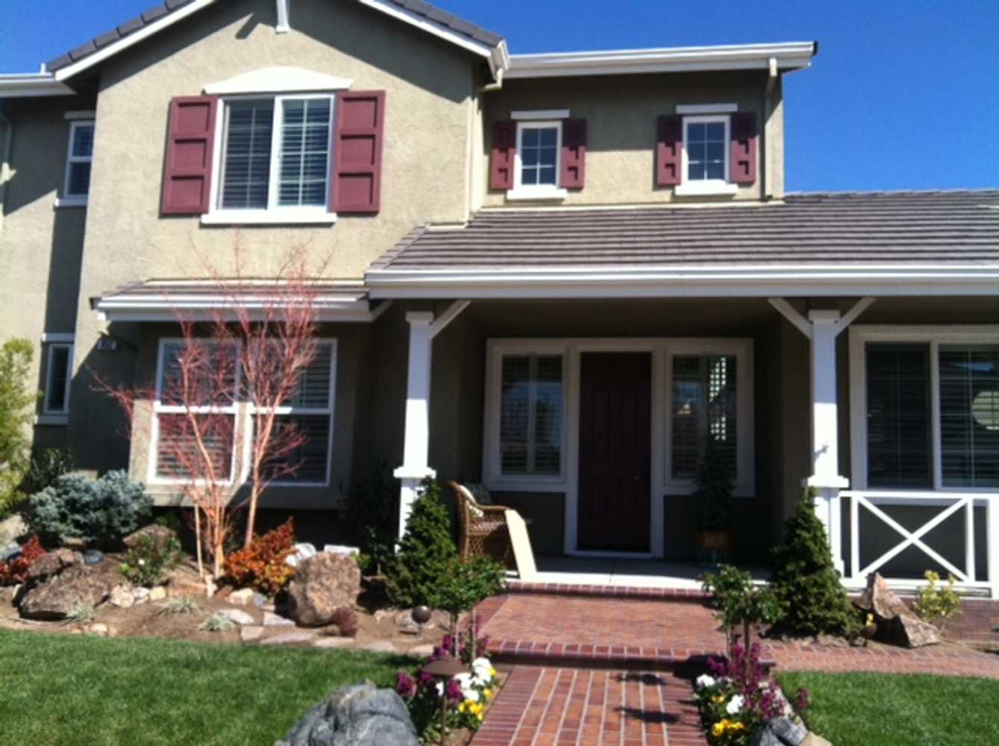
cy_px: 373
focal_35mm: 35
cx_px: 500
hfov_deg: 52.7
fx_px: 1009
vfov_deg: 40.6
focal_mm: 3.85
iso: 80
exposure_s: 1/833
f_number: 2.8
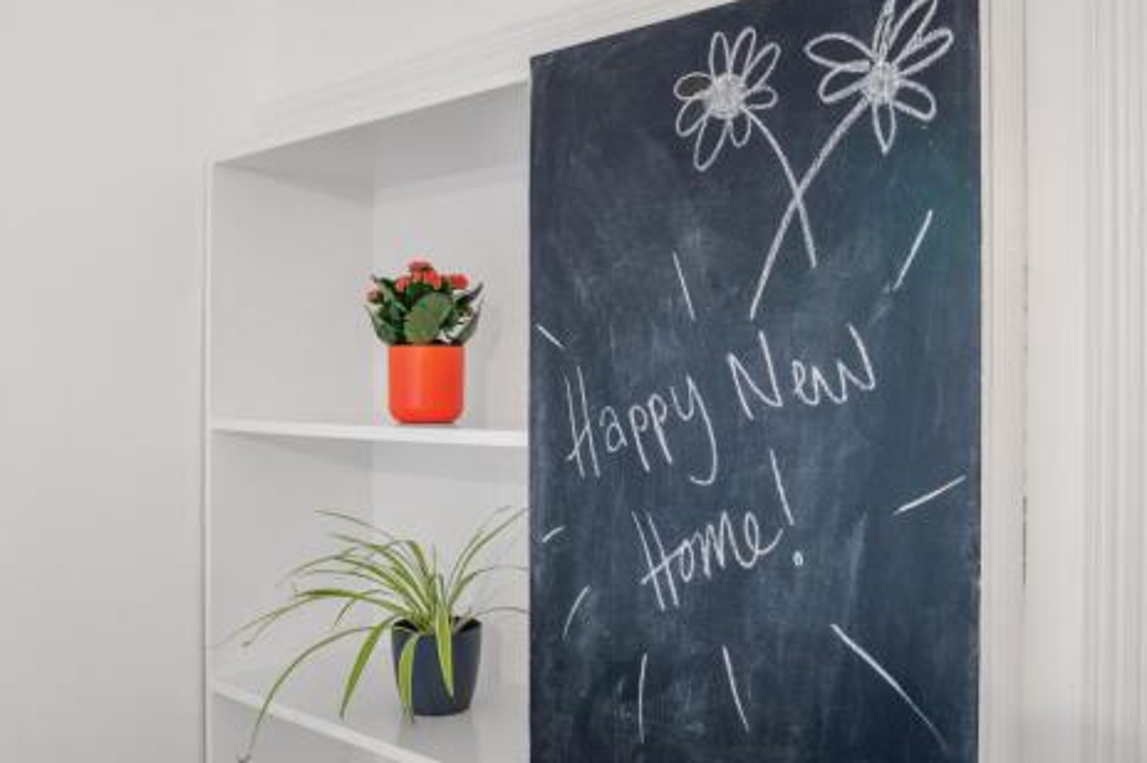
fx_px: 1146
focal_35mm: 36
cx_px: 587
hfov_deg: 53.2
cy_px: 383
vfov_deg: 36.8
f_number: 9
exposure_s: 4
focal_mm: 35
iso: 200
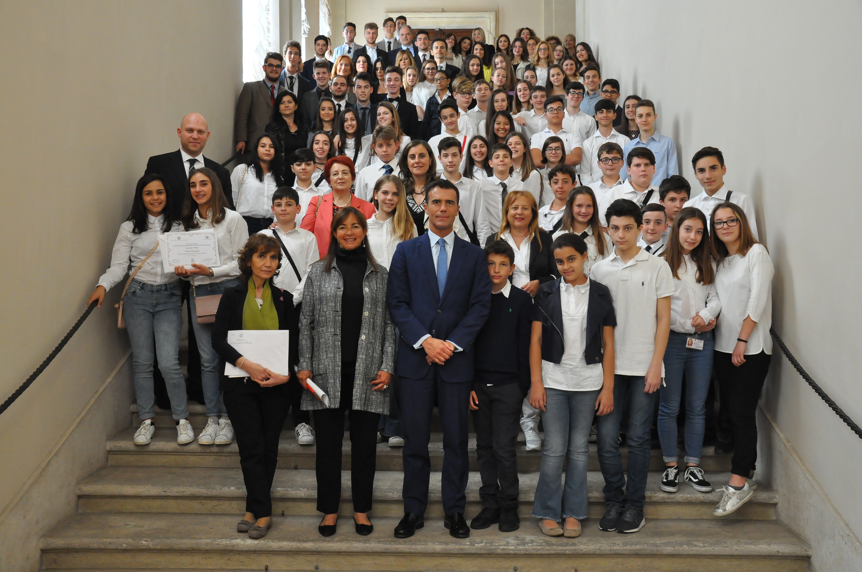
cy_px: 286
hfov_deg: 49.6
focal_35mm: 39
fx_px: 933
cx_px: 431
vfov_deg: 34.1
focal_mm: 26
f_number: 5.6
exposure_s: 1/50
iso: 1600
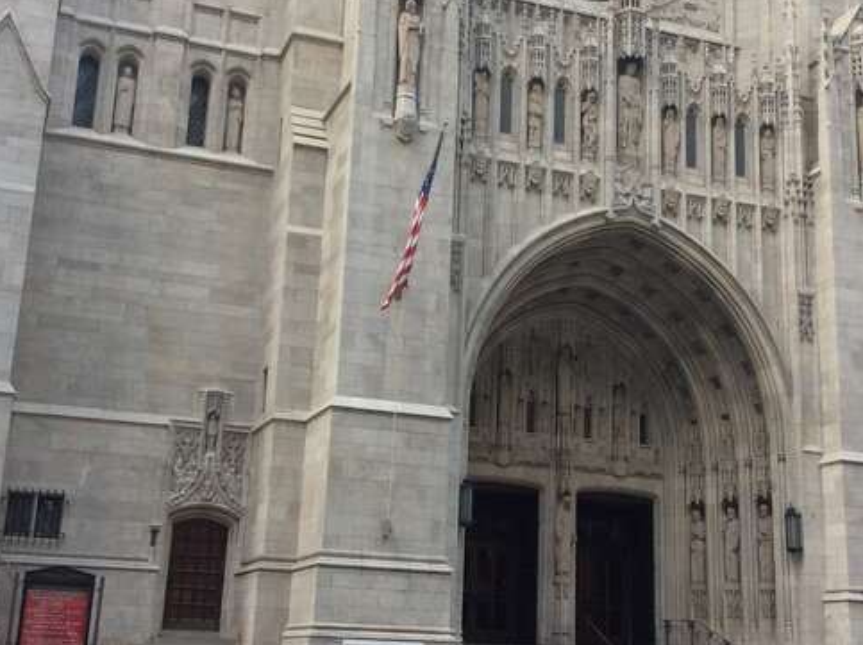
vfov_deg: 27.5
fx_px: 1320
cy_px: 295
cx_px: 448
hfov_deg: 36.2
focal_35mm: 53
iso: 40
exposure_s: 1/60
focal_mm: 3.3
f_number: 2.4
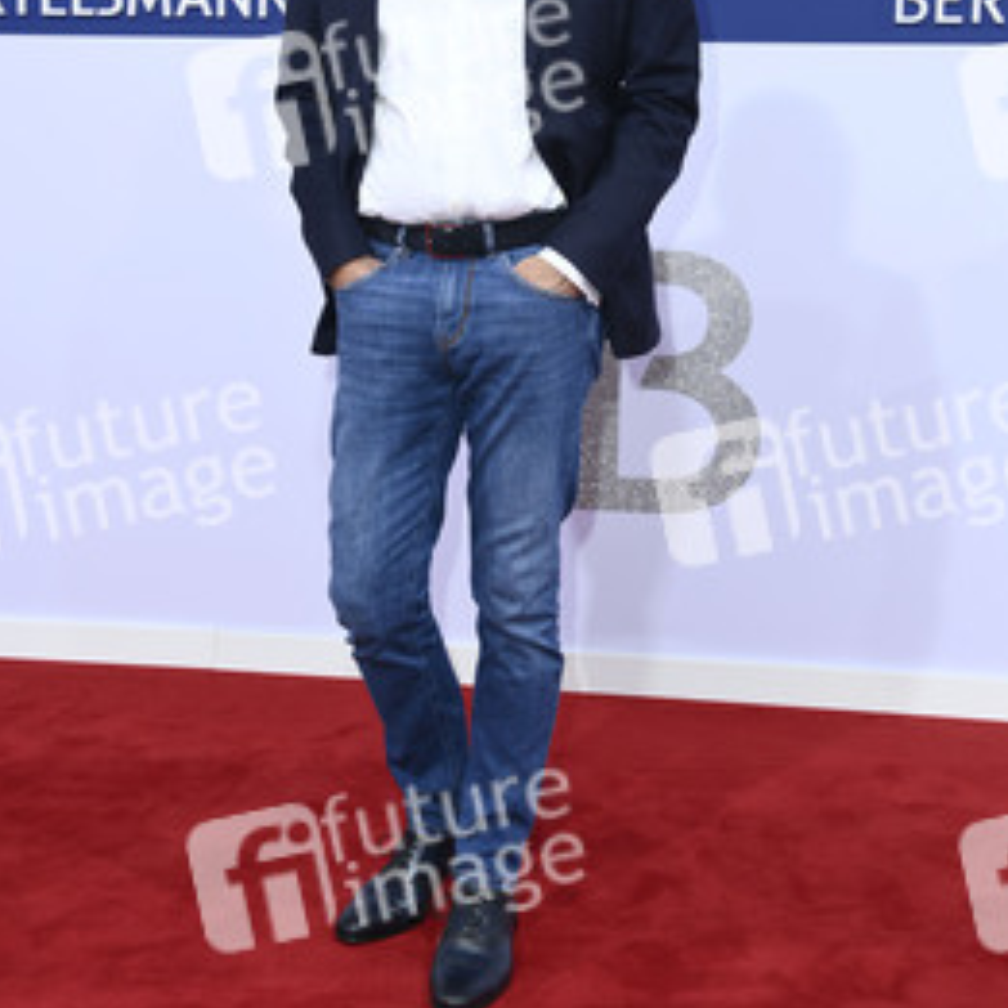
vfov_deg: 32.3
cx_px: 498
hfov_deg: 32.8
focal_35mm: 52
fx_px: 1713
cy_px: 282
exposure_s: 1/200
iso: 800
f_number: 5.6
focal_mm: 40
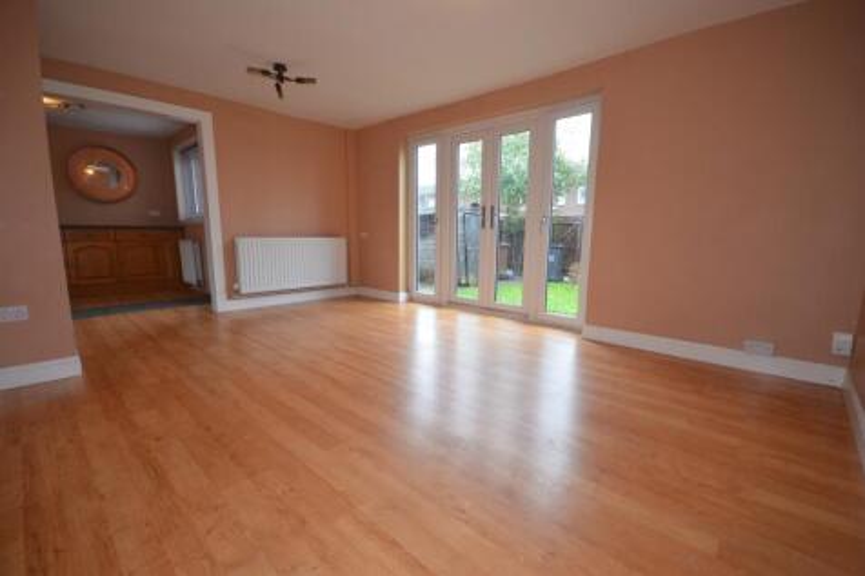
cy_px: 288
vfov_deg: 72.0
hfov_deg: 95.0
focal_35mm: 16
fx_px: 396
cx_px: 432
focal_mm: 11
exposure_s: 1/60
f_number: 4.2
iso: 1250
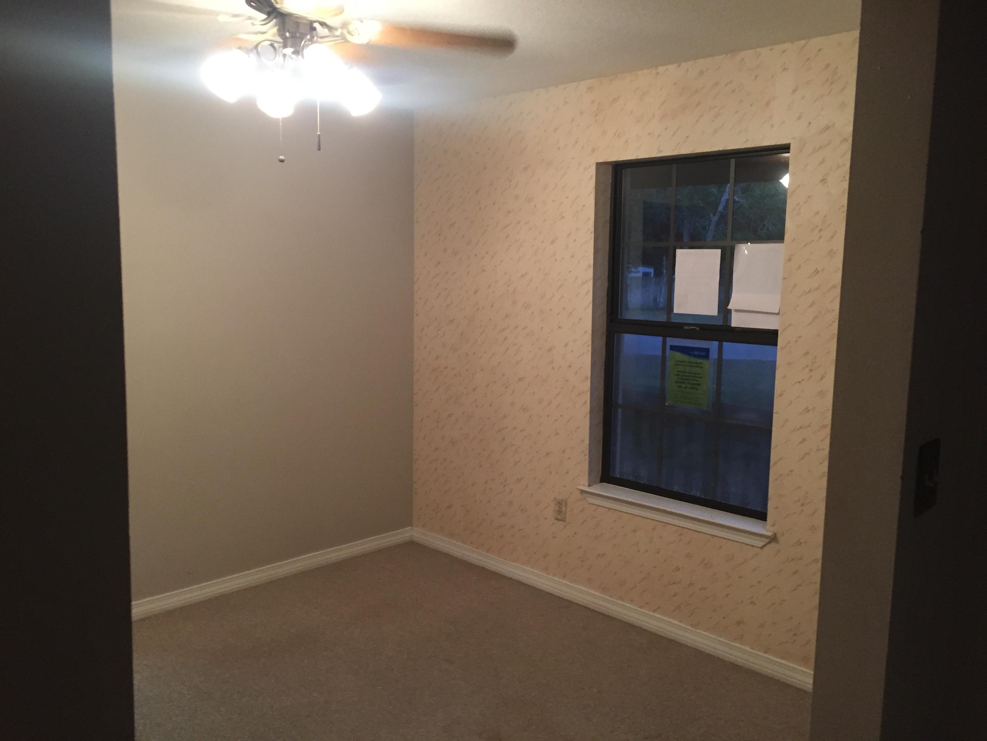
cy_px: 370
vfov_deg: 48.2
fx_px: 827
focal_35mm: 29
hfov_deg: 61.7
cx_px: 494
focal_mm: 4.15
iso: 200
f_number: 2.2
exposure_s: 1/30
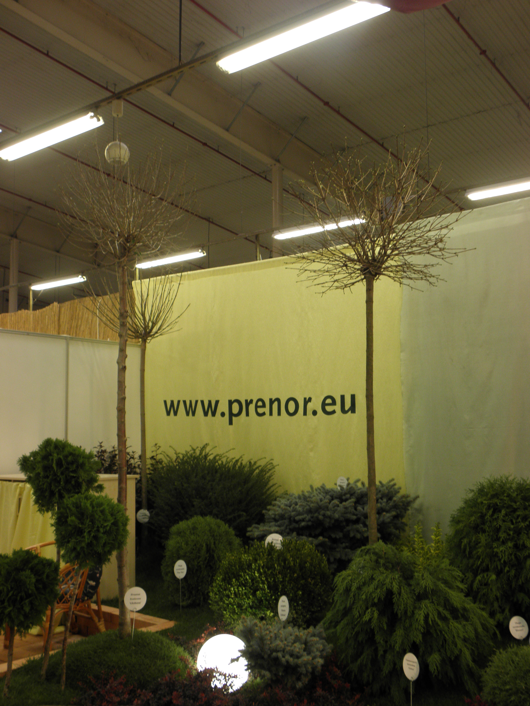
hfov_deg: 37.7
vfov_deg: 49.0
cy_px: 353
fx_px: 776
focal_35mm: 38
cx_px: 265
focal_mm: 6.85
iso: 125
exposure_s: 1/20
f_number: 3.2
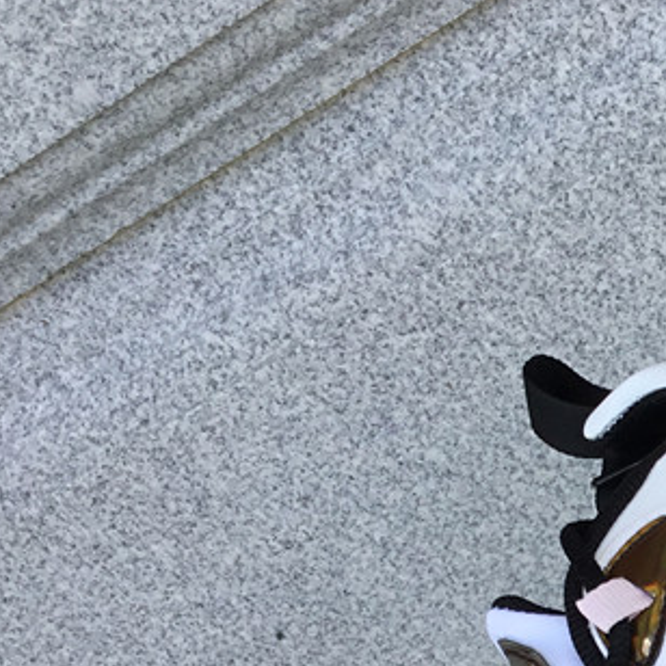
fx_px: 1741
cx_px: 947
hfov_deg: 19.4
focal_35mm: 80
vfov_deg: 21.1
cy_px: 635
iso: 25
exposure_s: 1/317
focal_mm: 3.3
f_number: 2.4
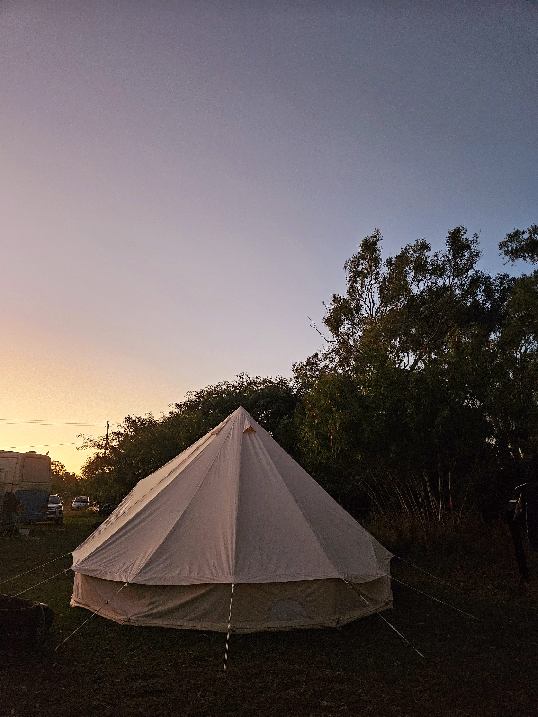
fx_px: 477
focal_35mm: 23
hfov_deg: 58.9
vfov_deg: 73.9
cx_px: 269
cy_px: 358
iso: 1000
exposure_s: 1/100
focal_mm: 5.4
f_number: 1.8
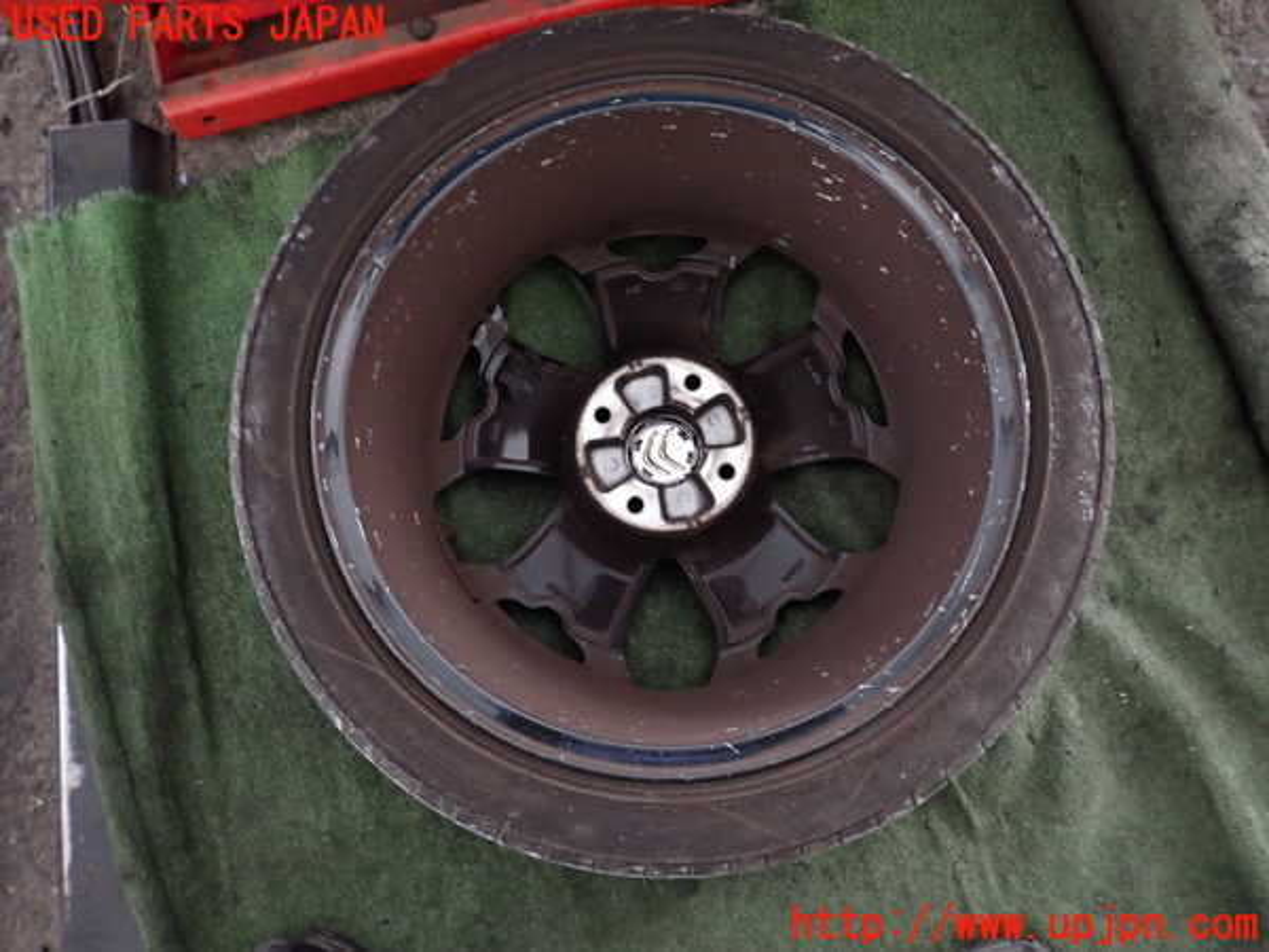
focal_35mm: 25
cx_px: 634
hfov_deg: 69.4
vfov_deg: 54.9
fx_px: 916
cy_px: 476
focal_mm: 4.5
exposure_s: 1/30
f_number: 2
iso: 640
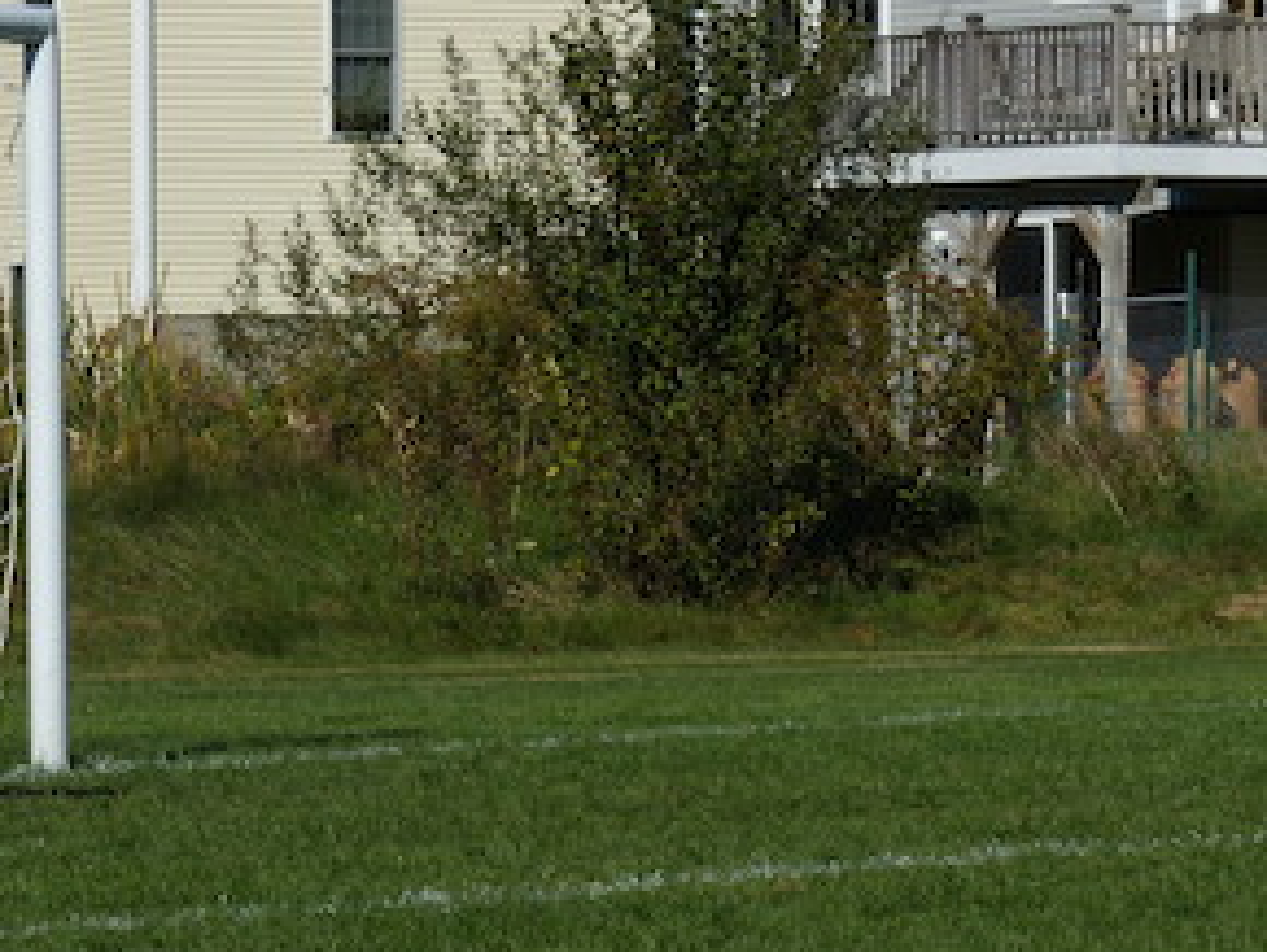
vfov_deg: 5.1
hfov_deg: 6.7
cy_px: 402
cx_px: 168
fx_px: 10770
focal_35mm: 294
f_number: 5
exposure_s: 1/1600
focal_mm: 28.7
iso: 100
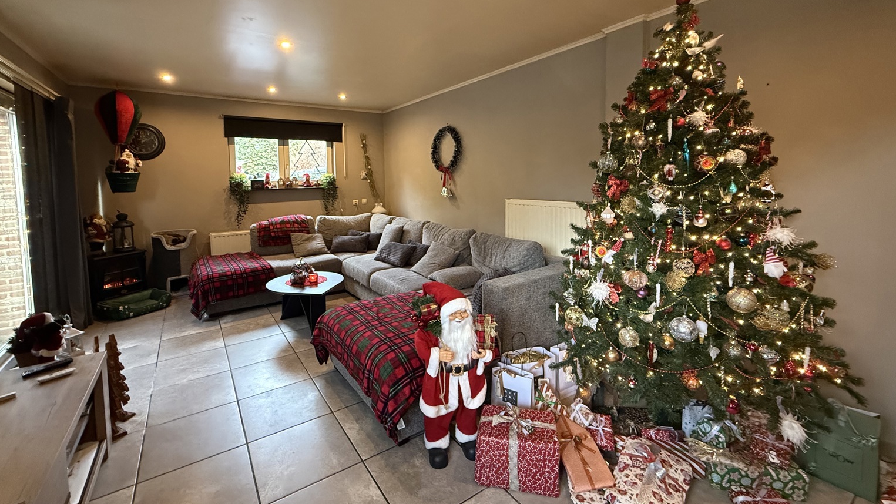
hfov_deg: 99.3
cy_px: 199
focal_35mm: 16
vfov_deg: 66.4
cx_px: 437
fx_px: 380
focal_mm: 2.22
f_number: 2.2
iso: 800
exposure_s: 1/49
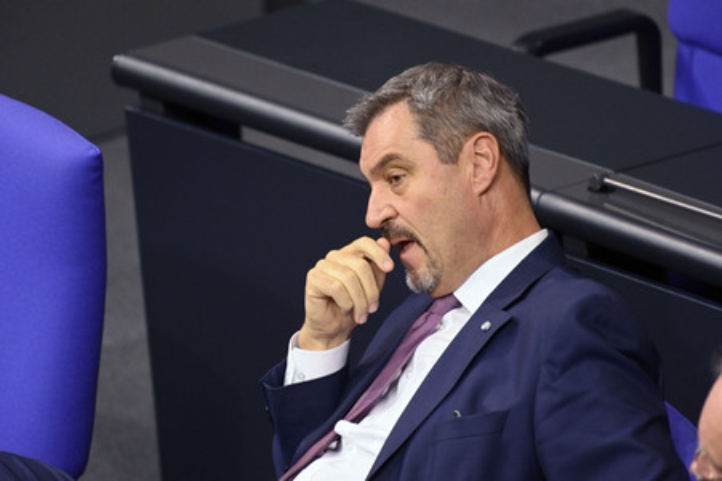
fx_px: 10020
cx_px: 361
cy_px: 240
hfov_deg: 4.1
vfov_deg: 2.7
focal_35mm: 500
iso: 8000
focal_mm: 500
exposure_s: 1/320
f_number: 5.6
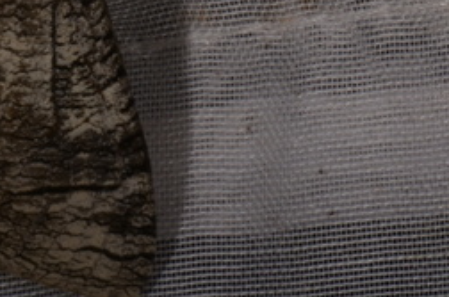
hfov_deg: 5.1
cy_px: 32
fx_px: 4986
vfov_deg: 3.4
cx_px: -41
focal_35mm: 401
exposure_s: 1/60
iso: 100
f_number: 32
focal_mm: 85
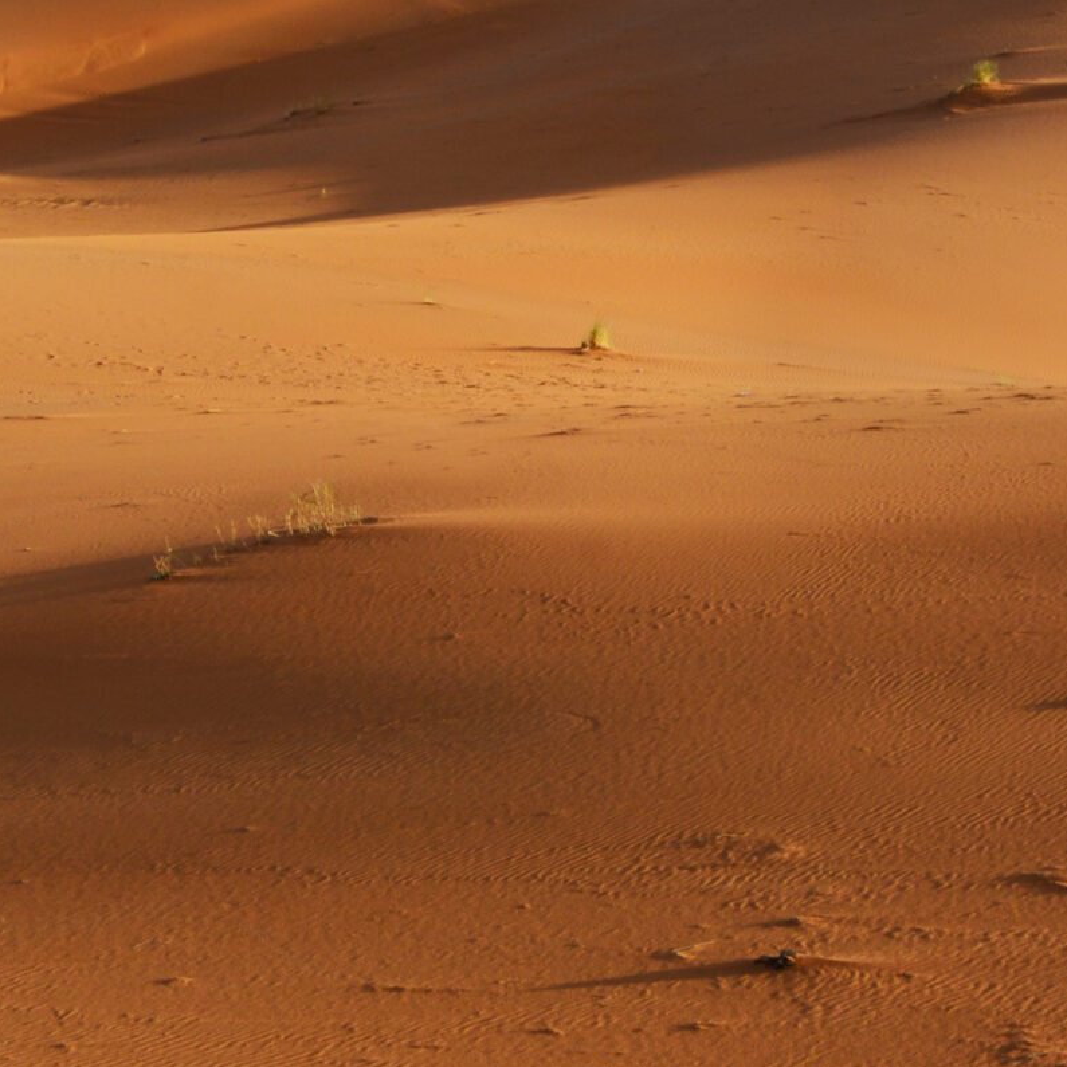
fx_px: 5440
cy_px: 179
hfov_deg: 11.1
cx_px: 121
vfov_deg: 11.2
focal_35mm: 156
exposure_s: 1/100
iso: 160
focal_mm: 38
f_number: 14
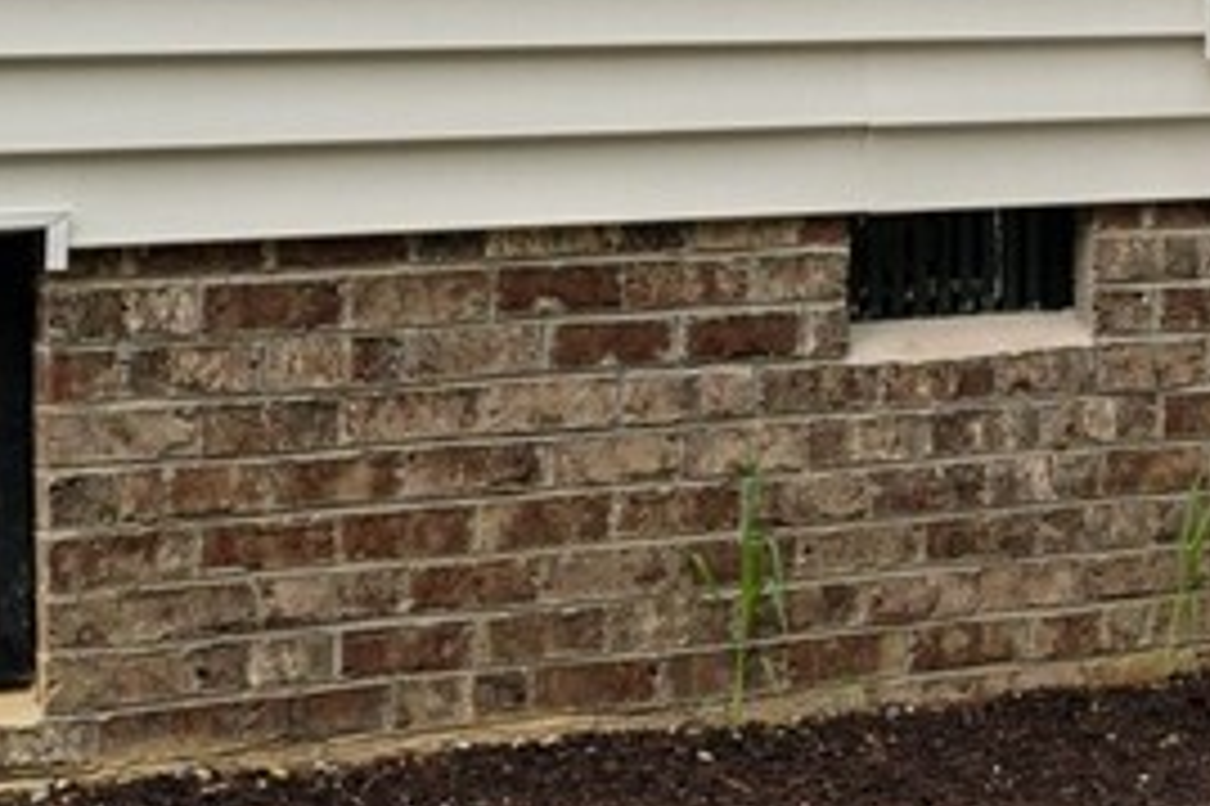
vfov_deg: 10.8
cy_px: -97
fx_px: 4199
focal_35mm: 125
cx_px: 1628
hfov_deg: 15.5
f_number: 5.6
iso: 800
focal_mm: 31
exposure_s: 1/500
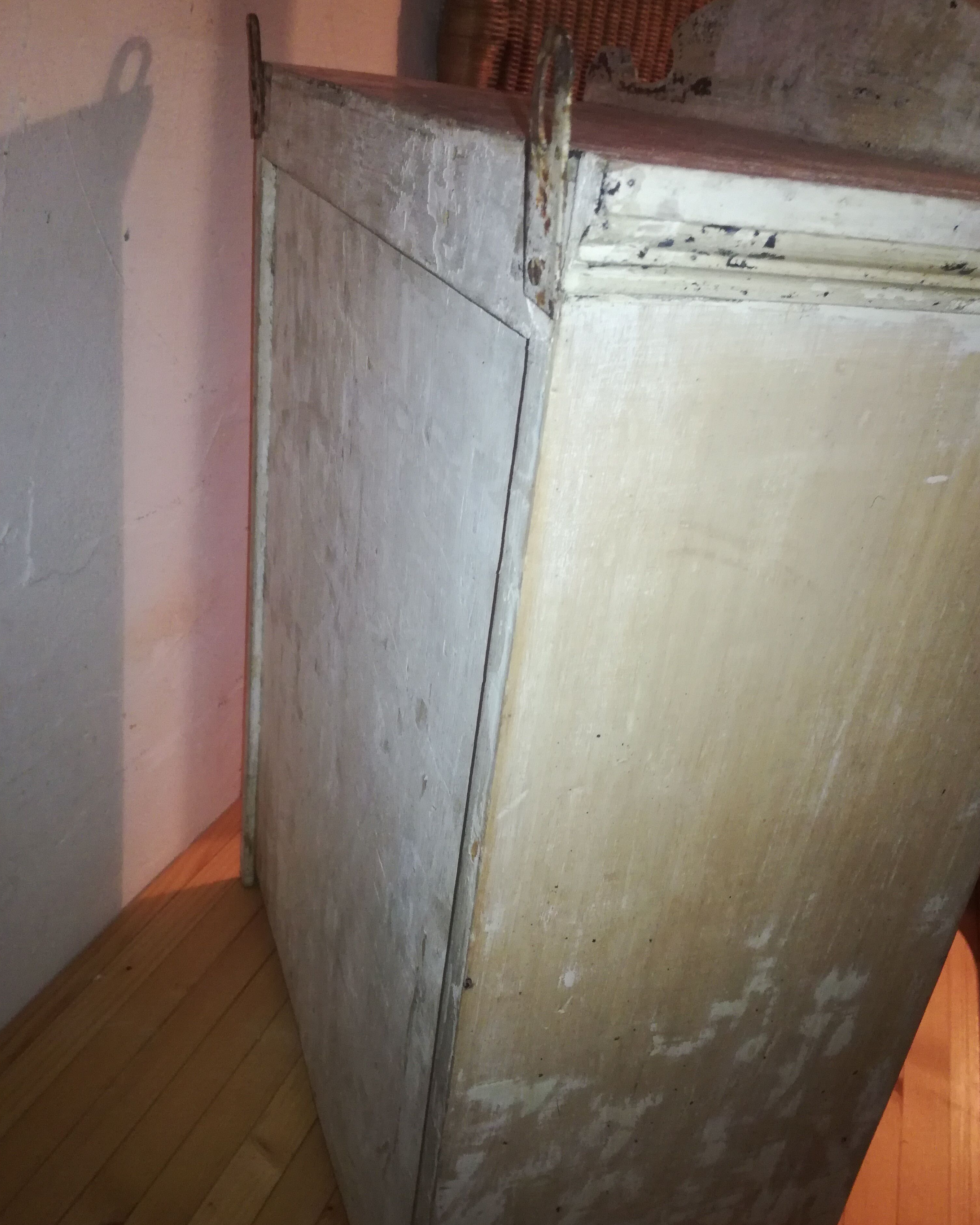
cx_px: 501
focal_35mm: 29
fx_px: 1051
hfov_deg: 50.0
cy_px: 632
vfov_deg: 60.4
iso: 400
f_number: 2
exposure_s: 1/25
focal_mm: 3.79
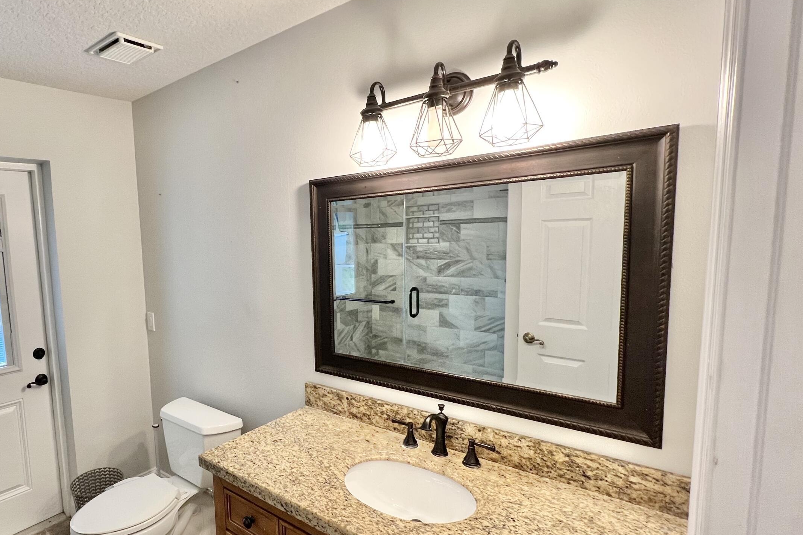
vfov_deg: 64.5
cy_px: 286
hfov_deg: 83.6
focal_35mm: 19
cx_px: 260
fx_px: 424
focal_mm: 1.57
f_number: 1.8
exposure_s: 1/120
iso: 200
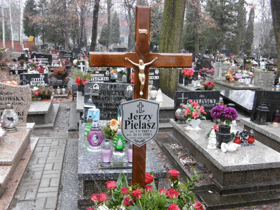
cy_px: 105
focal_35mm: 38
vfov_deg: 37.7
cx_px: 140
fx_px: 307
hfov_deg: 49.0
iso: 250
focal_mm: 6.8
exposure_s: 1/60
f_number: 3.7
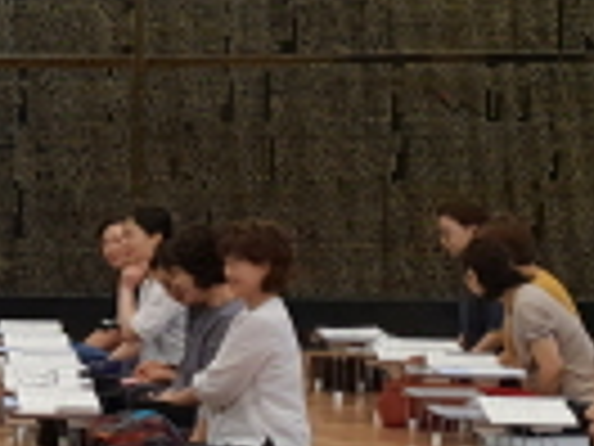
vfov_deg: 10.7
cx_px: -603
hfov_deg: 12.5
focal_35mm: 138
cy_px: 214
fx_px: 2368
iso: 100
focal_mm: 4.3
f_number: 1.5
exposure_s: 1/24
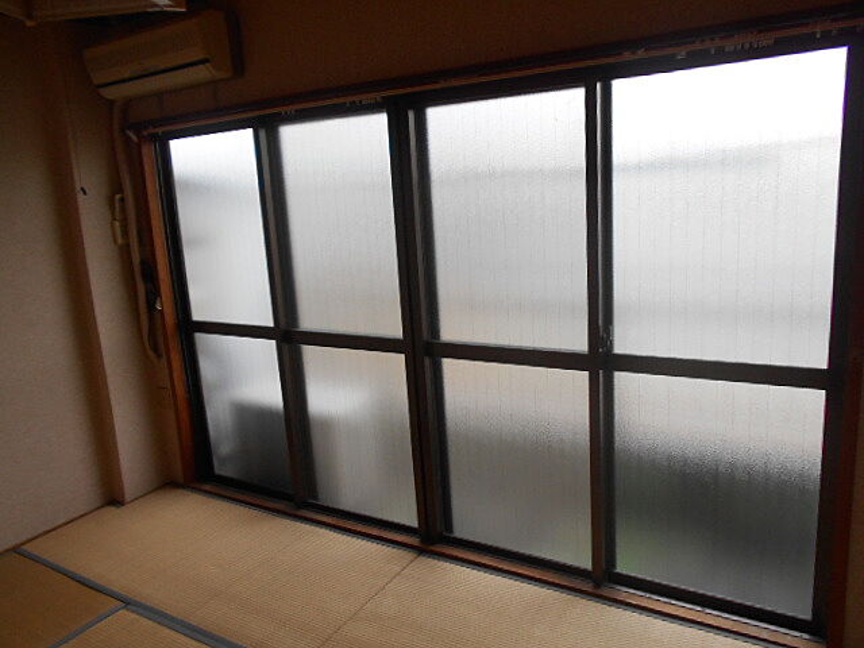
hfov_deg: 67.3
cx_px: 432
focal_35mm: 26
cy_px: 324
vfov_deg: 53.1
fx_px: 649
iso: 200
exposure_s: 1/30
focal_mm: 4.6
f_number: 3.2
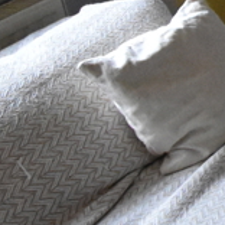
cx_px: 682
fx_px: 721
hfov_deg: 11.0
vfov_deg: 17.0
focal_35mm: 98
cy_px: -42
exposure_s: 1/400
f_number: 4.5
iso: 6400
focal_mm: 10
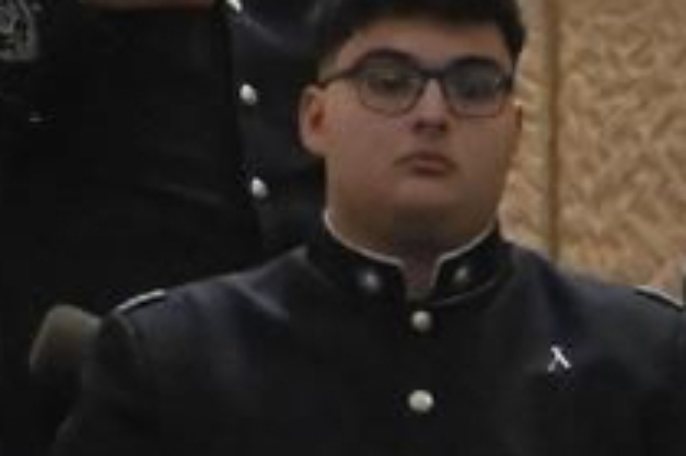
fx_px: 11592
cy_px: 792
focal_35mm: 609
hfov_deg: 3.3
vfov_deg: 2.2
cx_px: 2137
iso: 6400
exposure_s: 1/125
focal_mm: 53
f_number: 4.5
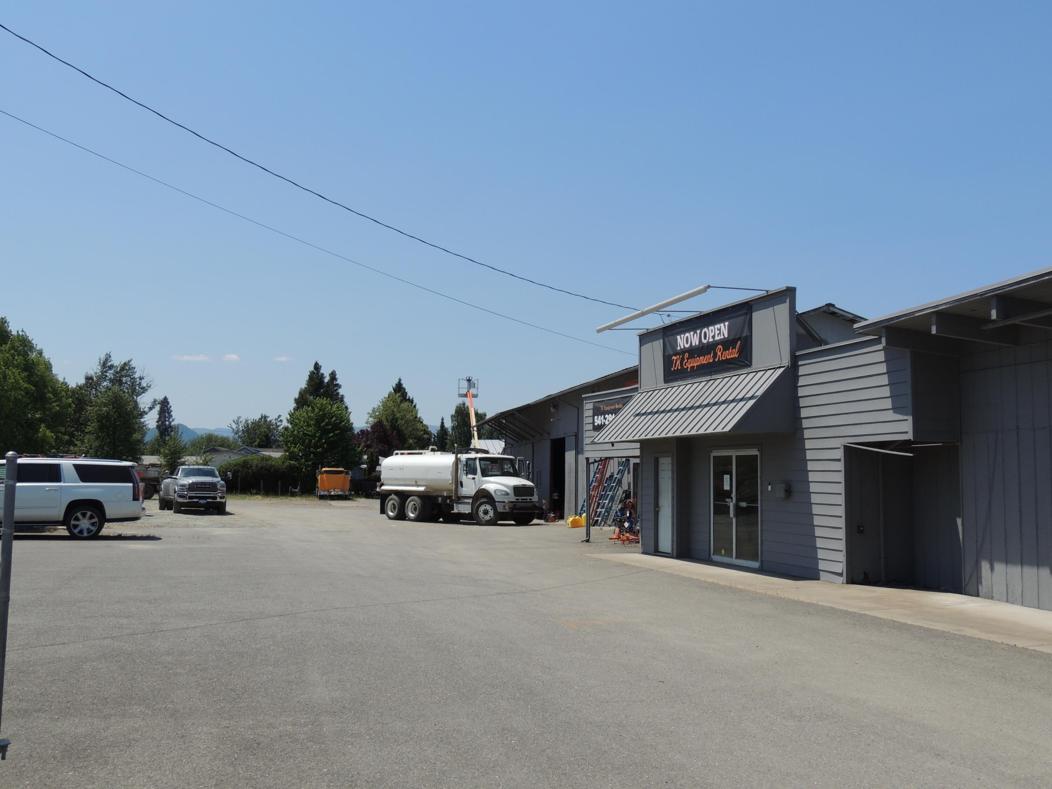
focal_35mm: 33
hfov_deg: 55.4
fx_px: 1003
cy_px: 394
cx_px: 526
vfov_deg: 42.9
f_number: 3.6
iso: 100
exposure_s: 1/1250
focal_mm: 5.8
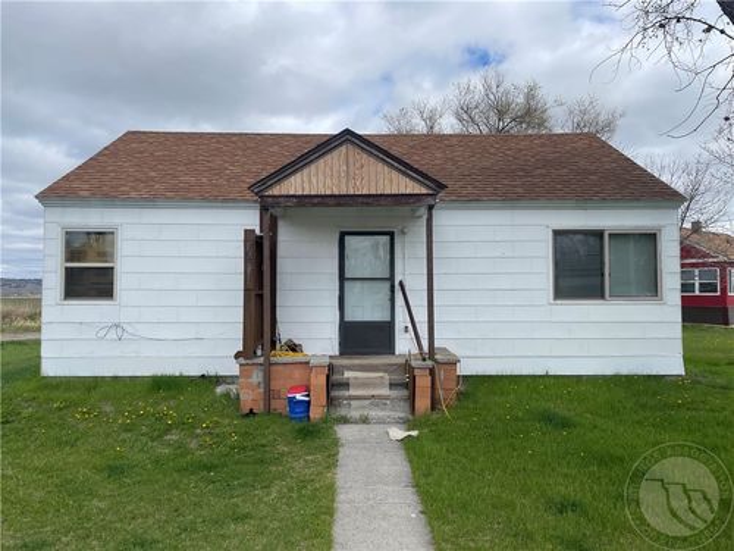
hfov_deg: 67.3
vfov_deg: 53.1
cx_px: 367
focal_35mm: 26
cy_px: 276
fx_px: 551
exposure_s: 1/4292
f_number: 1.6
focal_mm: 4.2
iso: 32
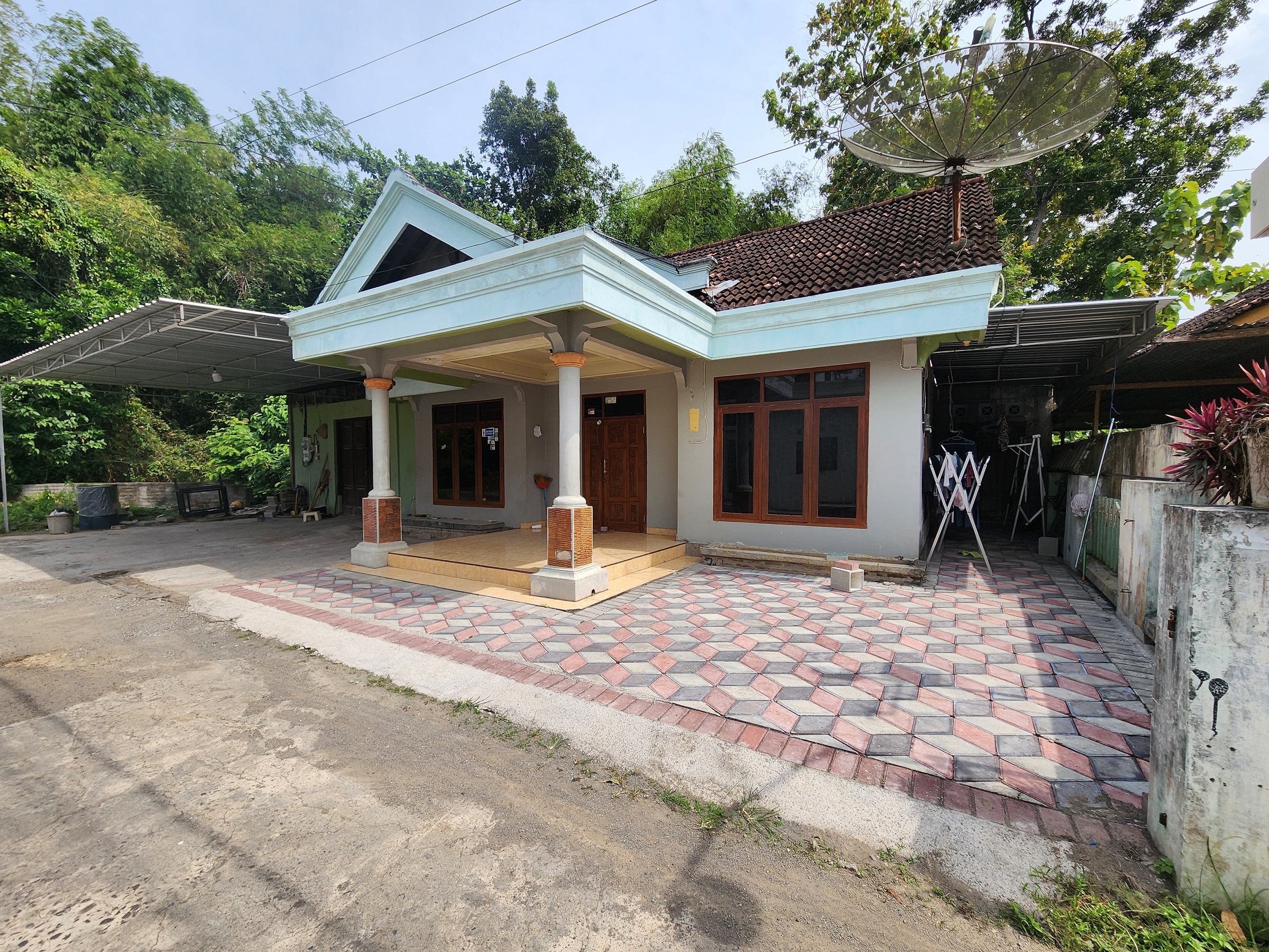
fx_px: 477
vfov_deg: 89.9
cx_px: 634
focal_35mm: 13
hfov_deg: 106.2
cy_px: 476
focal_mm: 2.2
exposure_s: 1/1387
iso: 50
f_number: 2.2
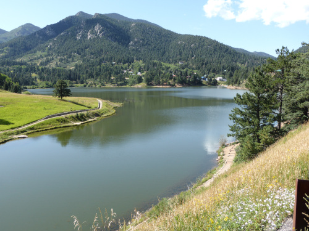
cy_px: 116
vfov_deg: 40.7
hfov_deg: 52.6
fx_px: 312
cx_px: 154
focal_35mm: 35
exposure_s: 1/400
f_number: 3.7
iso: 100
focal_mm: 6.1
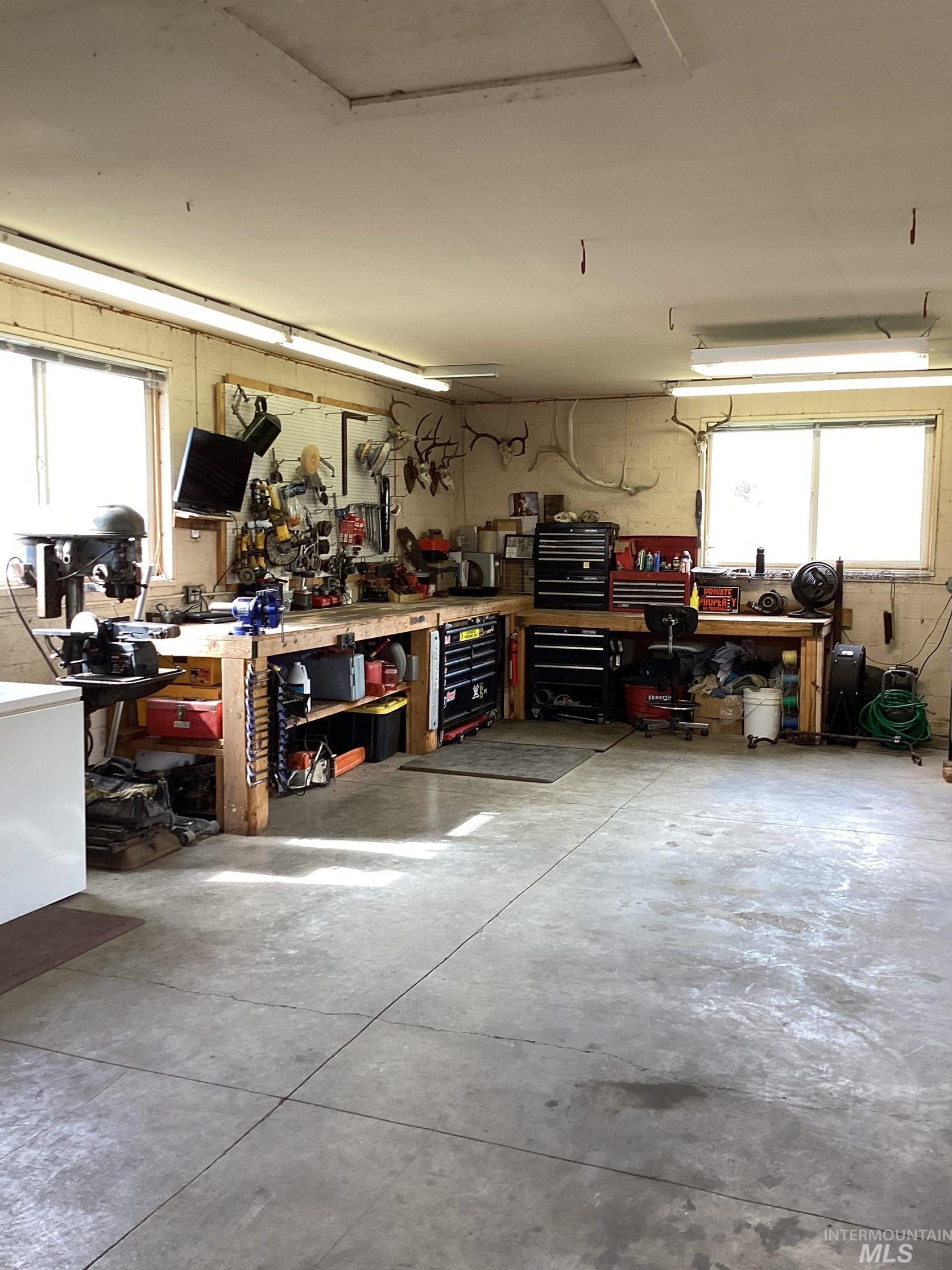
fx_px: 1173
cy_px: 639
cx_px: 464
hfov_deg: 44.2
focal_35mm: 32
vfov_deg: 56.8
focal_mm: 3.3
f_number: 2.4
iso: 64
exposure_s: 1/60
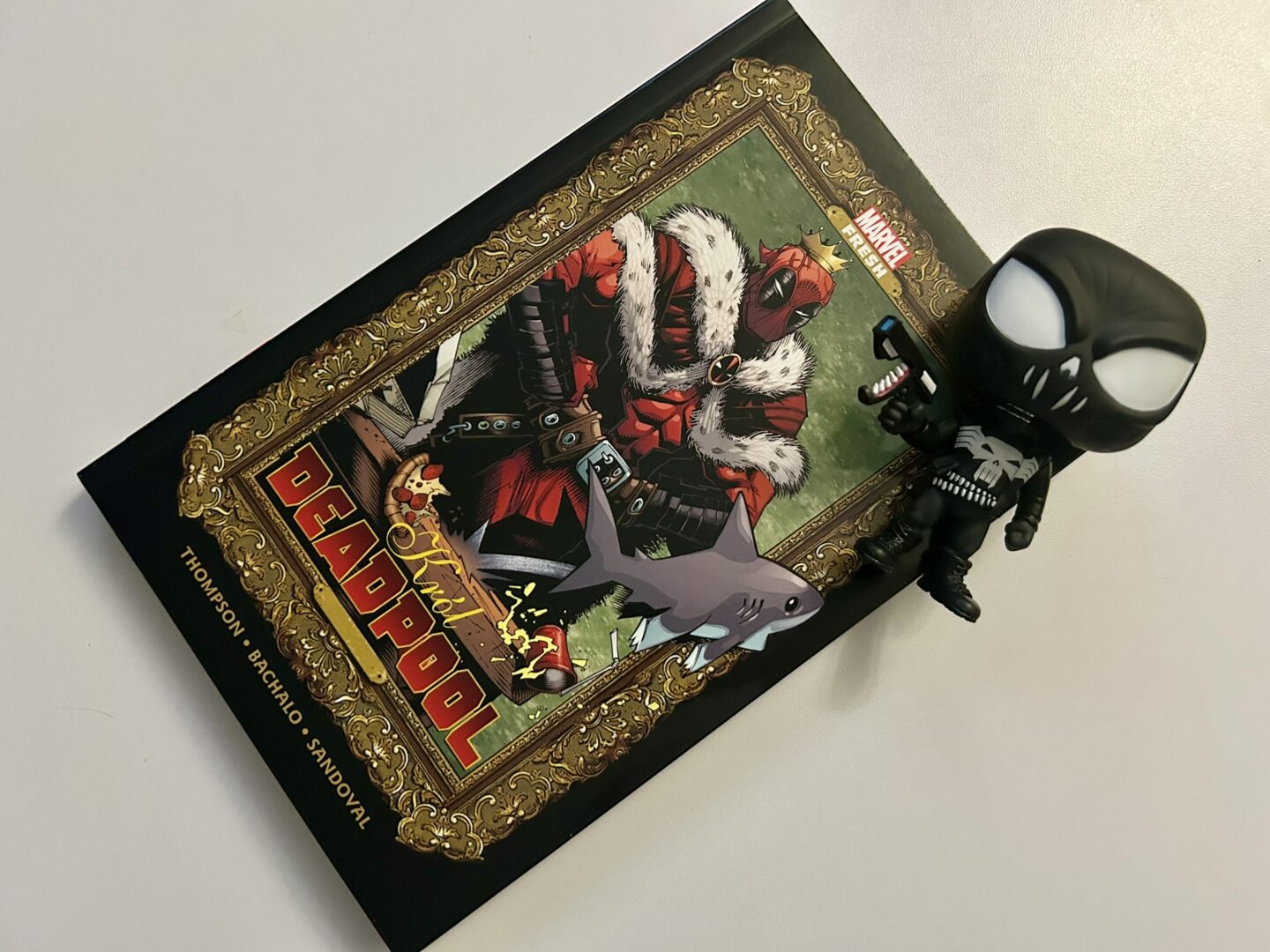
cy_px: 476
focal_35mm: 26
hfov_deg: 67.3
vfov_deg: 53.1
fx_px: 954
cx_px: 635
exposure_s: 1/30
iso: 640
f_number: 1.5
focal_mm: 5.7
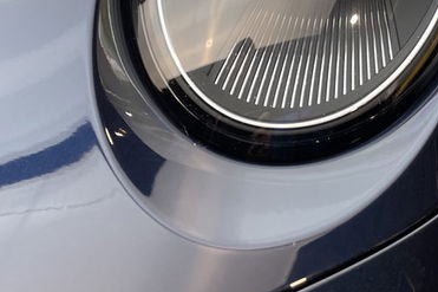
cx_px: 264
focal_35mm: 56
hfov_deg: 35.5
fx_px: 681
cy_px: -38
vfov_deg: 22.6
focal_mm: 4.2
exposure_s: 1/100
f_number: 1.6
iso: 100
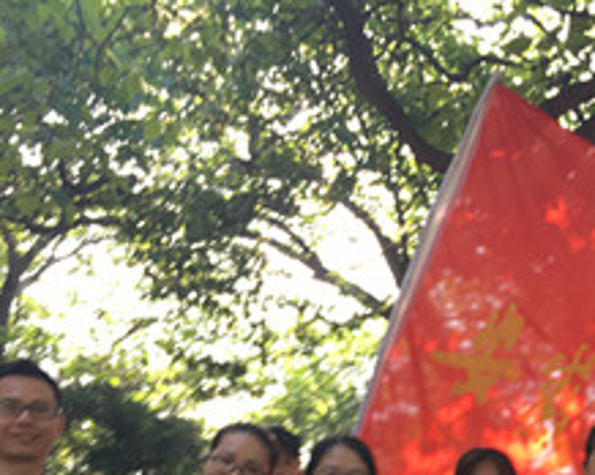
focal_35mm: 65
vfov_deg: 22.3
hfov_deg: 27.6
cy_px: 504
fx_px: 1144
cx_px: 587
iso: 25
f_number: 2.2
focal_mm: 4.15
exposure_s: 1/100
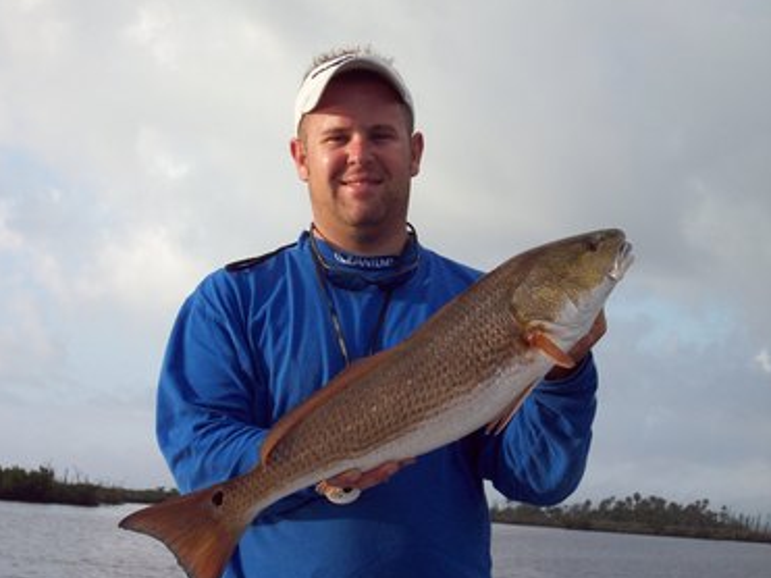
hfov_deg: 23.6
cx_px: 362
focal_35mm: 83
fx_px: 1848
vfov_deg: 17.8
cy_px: 301
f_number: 4.2
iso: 80
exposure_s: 1/420
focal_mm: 12.8
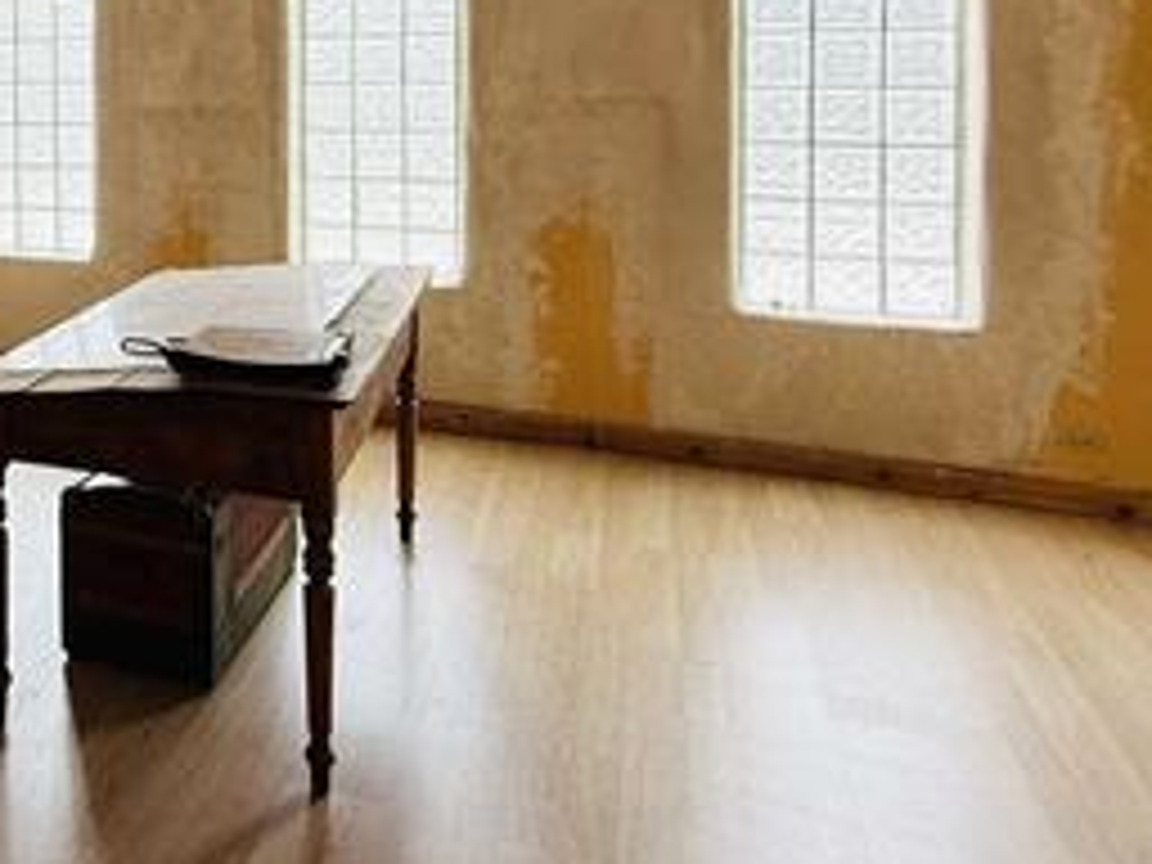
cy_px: 86
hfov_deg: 46.4
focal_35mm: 35
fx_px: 1165
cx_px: 72
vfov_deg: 38.0
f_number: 2.2
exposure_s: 1/154
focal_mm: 2.22
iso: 64
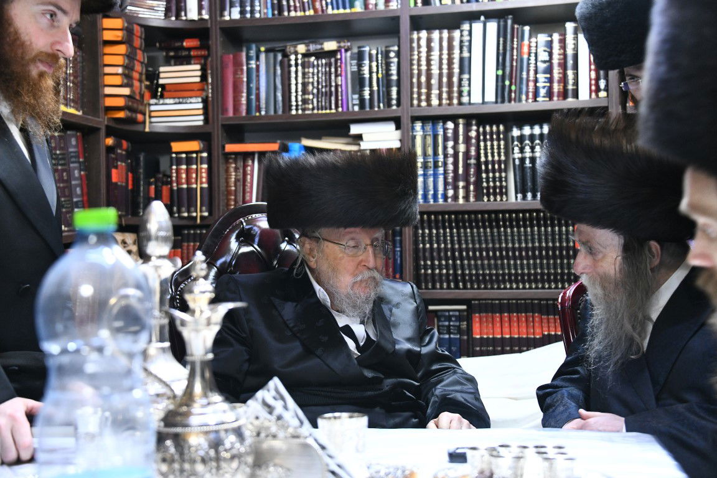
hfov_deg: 36.2
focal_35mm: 55
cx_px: 358
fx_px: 1095
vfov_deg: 24.6
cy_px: 239
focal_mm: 55
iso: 3200
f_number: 5
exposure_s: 1/50
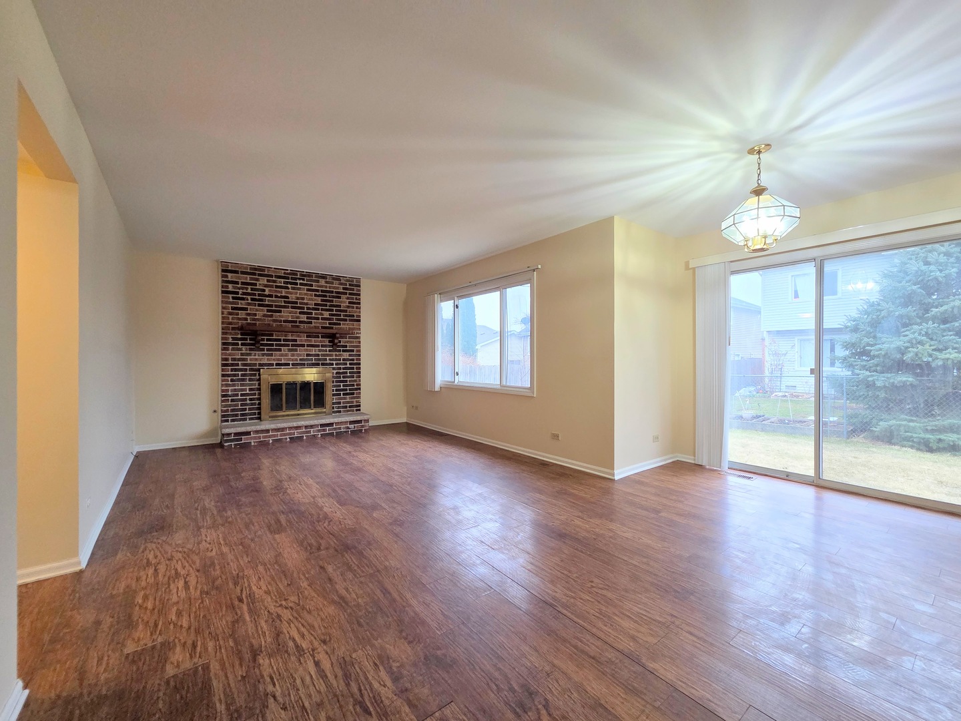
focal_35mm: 13
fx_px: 361
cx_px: 480
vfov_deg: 89.9
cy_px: 360
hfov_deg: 106.2
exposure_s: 1/60
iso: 200
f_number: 2.2
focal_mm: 2.2
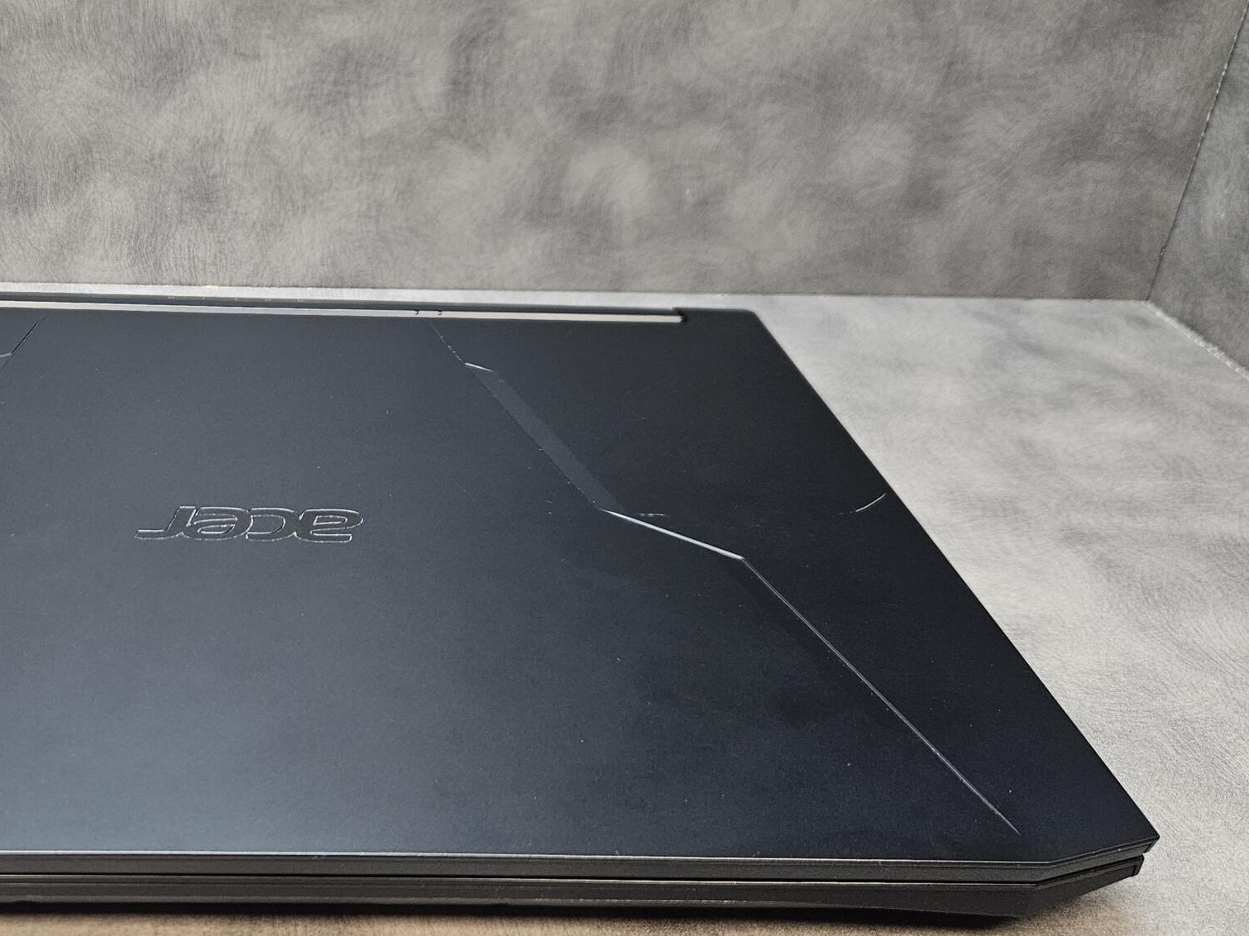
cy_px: 395
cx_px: 247
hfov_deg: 45.4
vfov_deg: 36.7
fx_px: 1407
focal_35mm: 39
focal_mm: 5.4
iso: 500
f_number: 1.8
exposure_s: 1/200
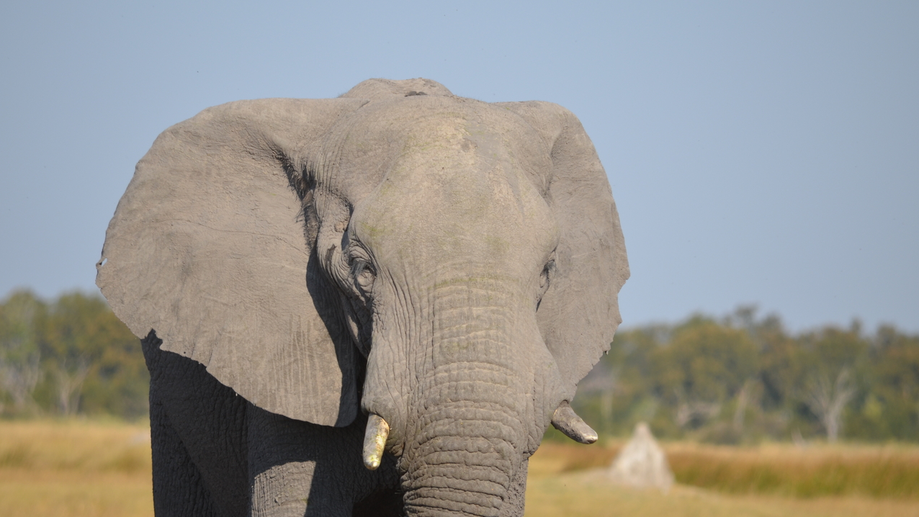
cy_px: 257
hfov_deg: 4.6
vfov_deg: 2.6
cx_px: 459
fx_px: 11503
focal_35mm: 472
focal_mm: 300
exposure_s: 1/640
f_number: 6.3
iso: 200
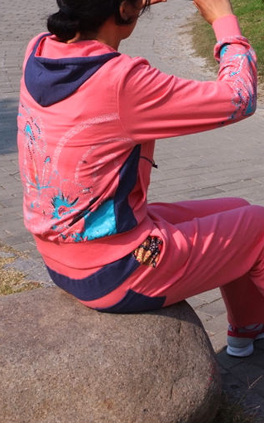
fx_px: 989
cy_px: 179
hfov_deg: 15.0
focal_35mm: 86
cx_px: 260
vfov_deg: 24.1
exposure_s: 1/570
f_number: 13
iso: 400
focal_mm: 32
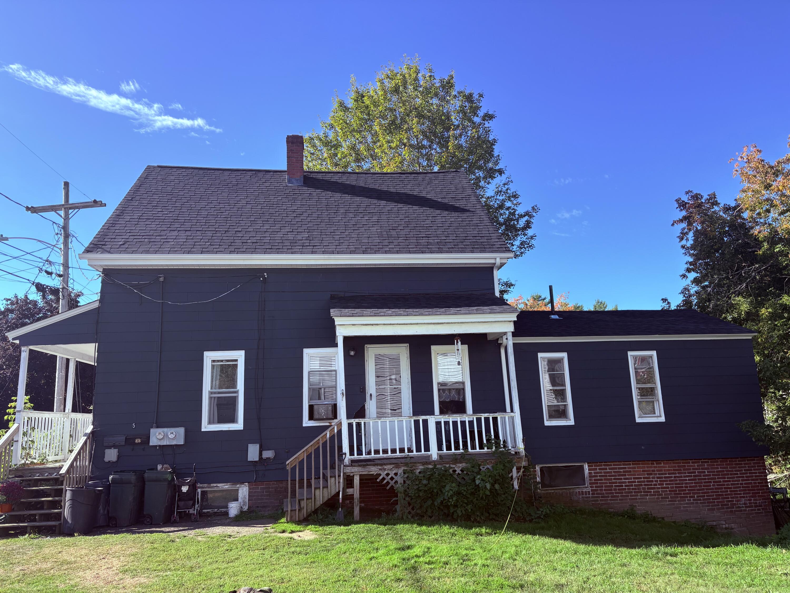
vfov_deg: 53.1
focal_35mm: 26
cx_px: 395
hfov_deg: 67.3
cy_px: 296
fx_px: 593
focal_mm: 5.96
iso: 50
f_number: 1.6
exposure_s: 1/1393
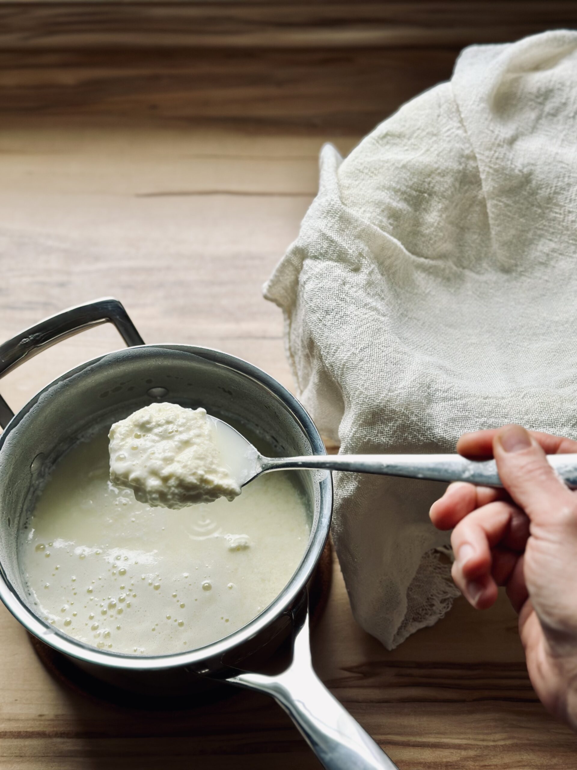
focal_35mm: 48
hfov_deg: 30.3
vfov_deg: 39.7
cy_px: 385
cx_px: 288
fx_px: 1067
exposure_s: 1/121
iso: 64
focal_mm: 6.86
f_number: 1.78
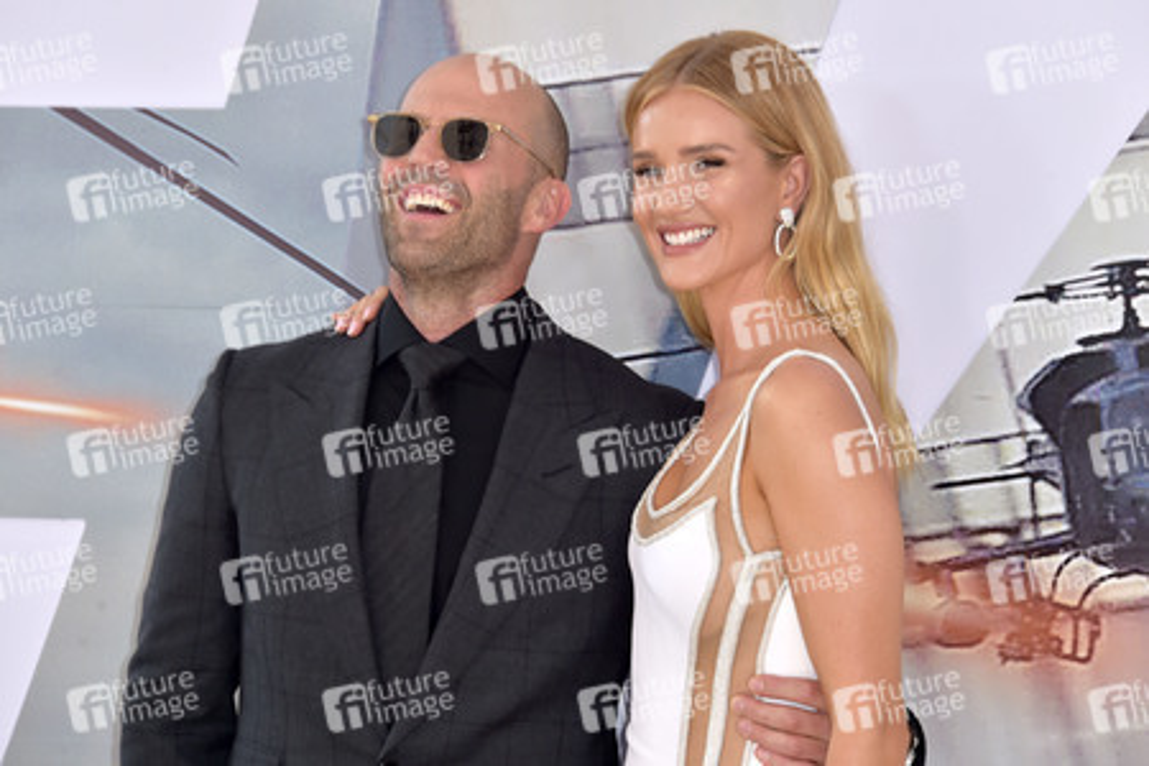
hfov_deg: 12.8
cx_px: 574
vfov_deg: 8.6
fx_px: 5106
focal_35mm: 160
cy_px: 383
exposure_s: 1/250
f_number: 7.1
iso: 320
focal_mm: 160
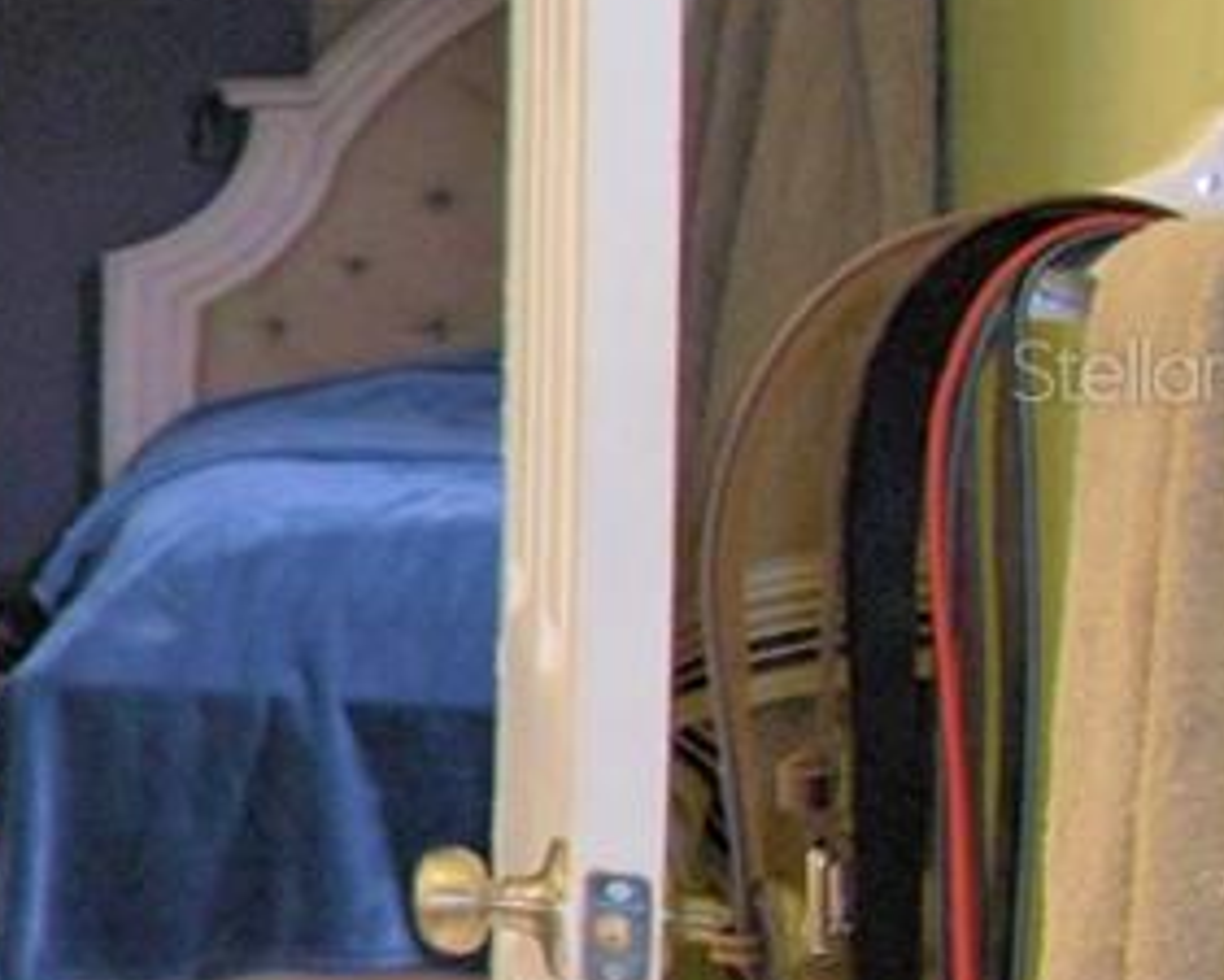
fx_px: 2899
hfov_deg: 13.0
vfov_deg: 19.2
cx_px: -2086
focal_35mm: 80
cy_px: 370
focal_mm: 10
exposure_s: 1/40
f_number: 4.5
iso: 200
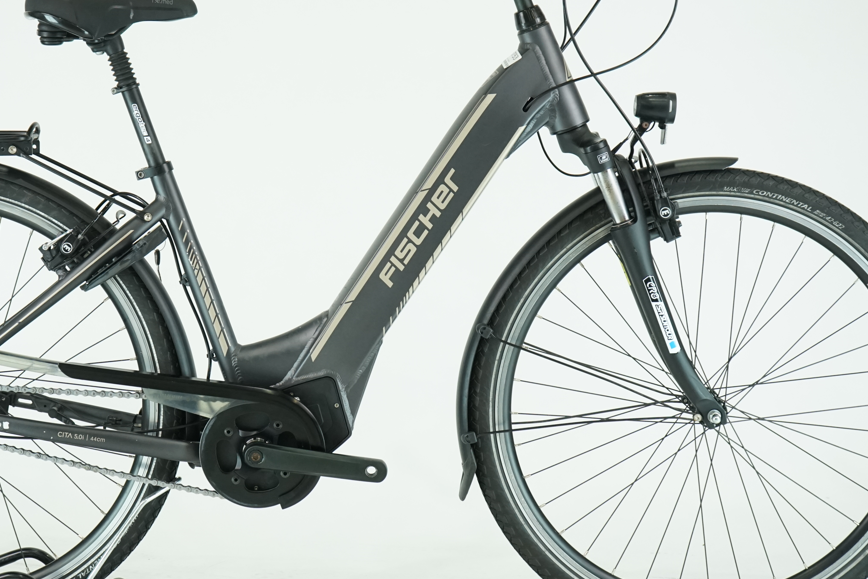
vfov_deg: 17.1
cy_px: 252
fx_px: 1929
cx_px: 332
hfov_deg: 25.3
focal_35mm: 80
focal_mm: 54
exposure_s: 1/200
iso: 1600
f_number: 5.6
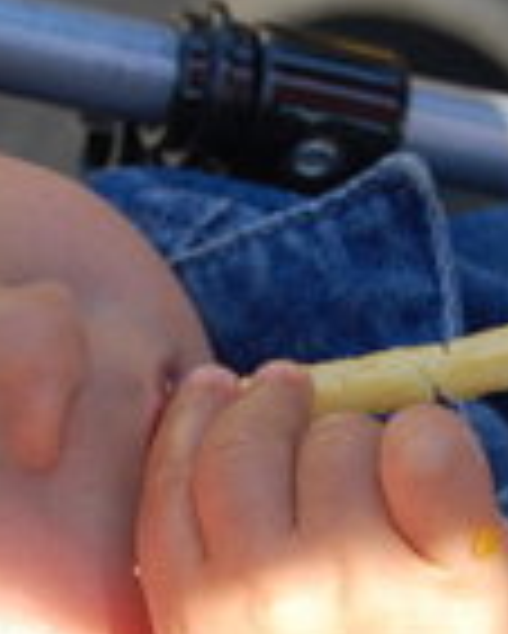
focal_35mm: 351
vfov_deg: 5.5
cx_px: 130
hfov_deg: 4.4
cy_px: 468
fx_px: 6592
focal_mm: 55
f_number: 7.1
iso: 200
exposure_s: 1/200
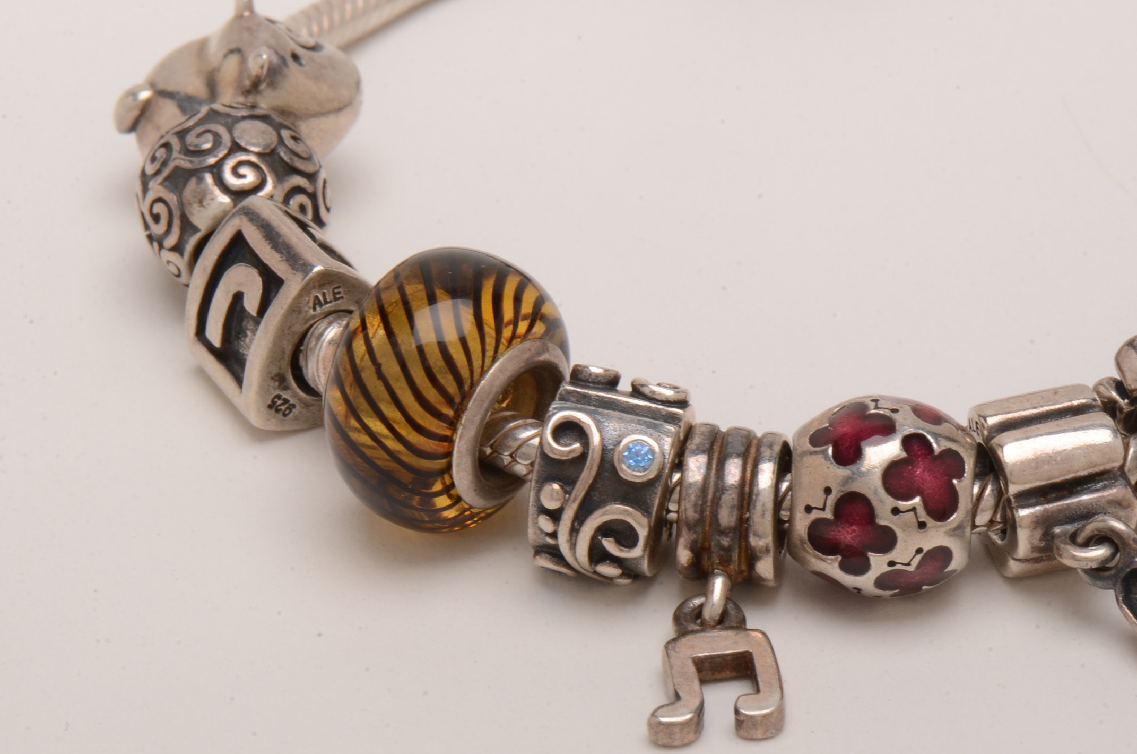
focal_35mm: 147
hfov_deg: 14.0
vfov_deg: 9.3
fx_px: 4620
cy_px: 432
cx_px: 563
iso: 100
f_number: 29
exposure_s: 1/160
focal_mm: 85
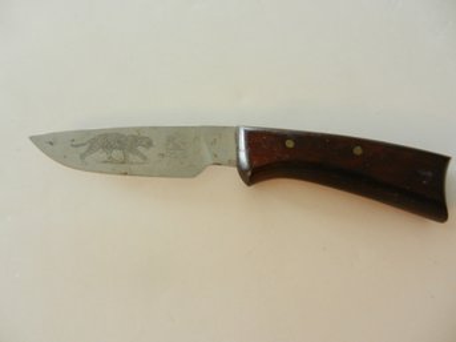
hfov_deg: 69.4
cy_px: 171
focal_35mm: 25
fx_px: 329
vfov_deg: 54.9
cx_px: 228
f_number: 3.5
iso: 400
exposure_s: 1/20
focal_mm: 4.5
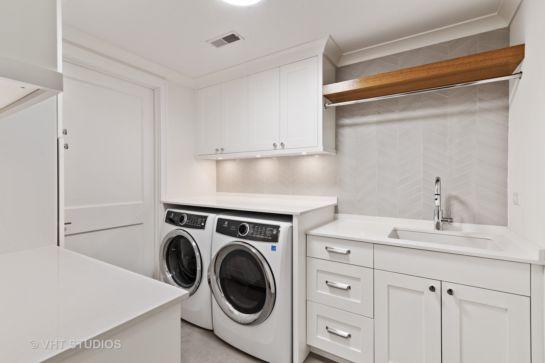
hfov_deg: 96.7
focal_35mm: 16
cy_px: 182
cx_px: 272
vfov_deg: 73.8
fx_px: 242
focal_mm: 16
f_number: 8
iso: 200
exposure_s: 1/6
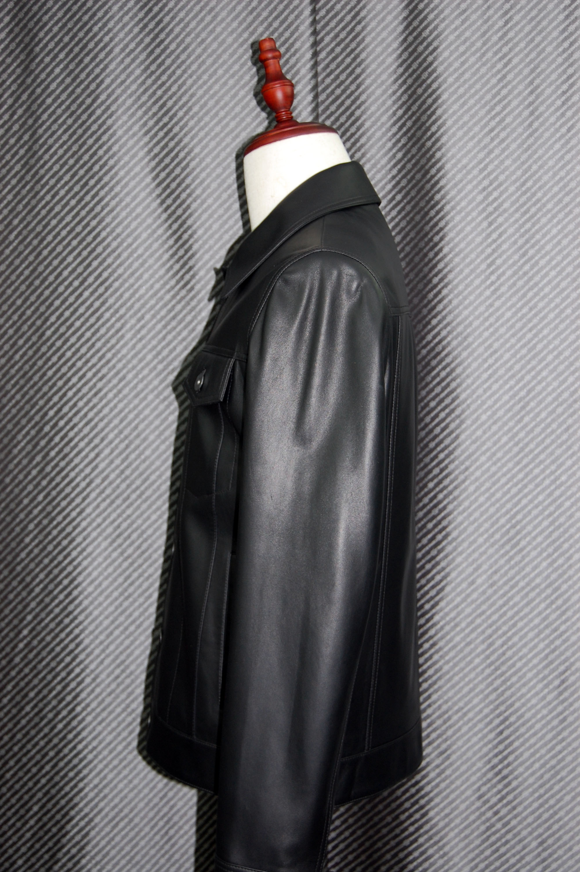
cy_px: 436
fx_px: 1271
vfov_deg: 37.9
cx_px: 290
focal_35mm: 52
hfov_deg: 25.7
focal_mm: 35
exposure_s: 1/60
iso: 400
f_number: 4.8
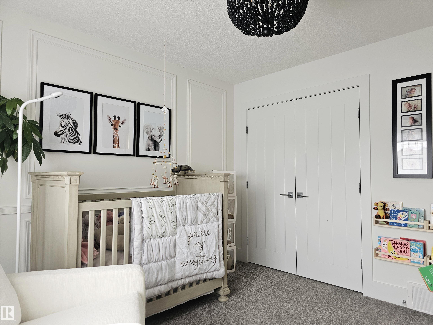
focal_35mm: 23
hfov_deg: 73.9
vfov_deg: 58.9
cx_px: 216
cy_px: 162
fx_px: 288
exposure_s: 1/120
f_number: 1.7
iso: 64
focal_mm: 6.3
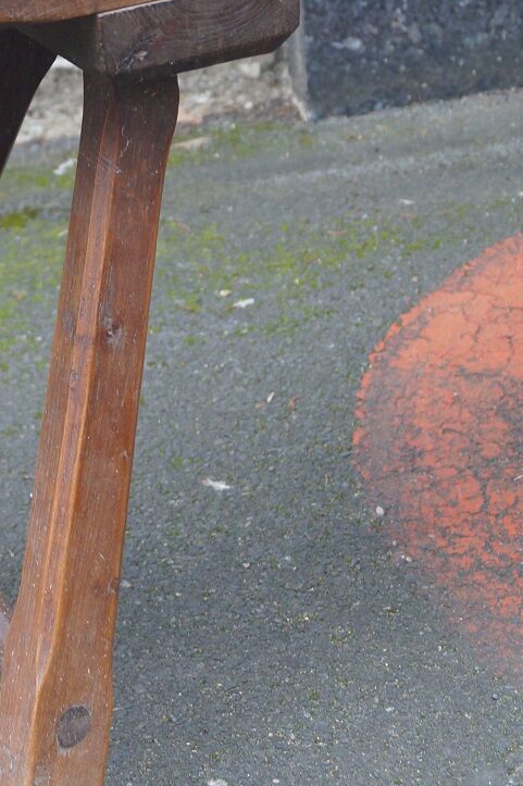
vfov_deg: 19.3
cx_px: 11
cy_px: 311
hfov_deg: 12.8
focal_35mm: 106
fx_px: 2313
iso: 640
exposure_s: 1/60
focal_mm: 35
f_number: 5
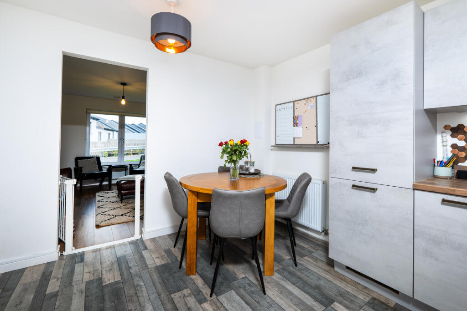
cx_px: 234
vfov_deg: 77.3
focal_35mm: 15
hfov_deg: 100.4
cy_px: 156
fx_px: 195
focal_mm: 10
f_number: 6.4
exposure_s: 1/160
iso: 400
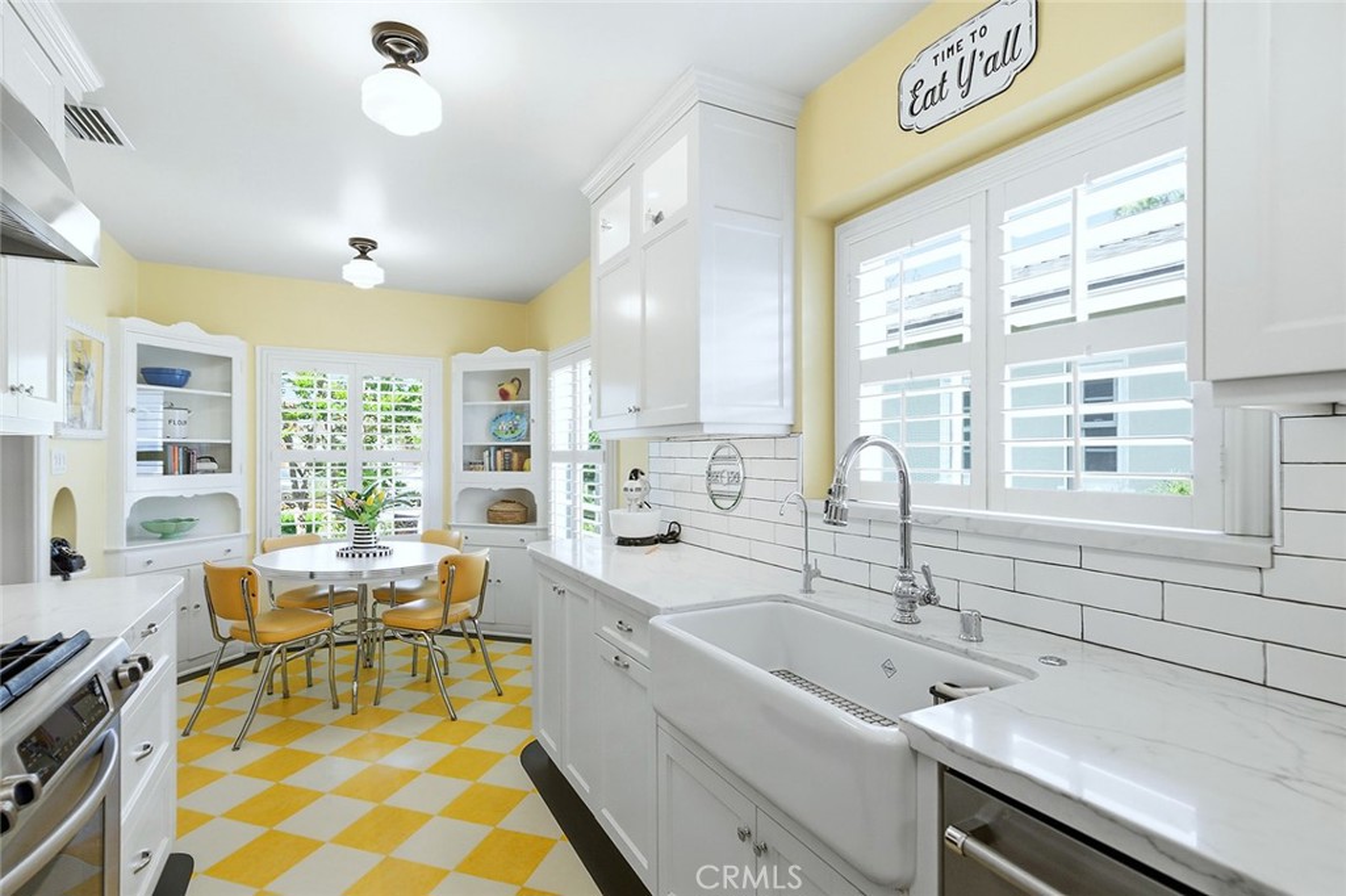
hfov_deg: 93.3
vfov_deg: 70.4
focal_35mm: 17
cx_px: 673
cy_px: 448
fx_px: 635
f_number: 5
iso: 1000
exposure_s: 1/1600
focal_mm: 17
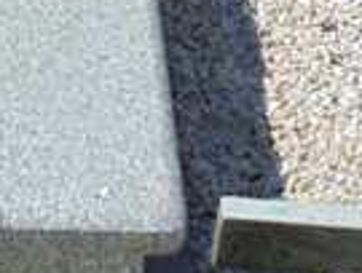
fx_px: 1437
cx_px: -3
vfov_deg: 10.3
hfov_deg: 14.1
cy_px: -209
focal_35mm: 137
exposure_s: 1/800
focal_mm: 5.3
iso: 100
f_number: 3.7
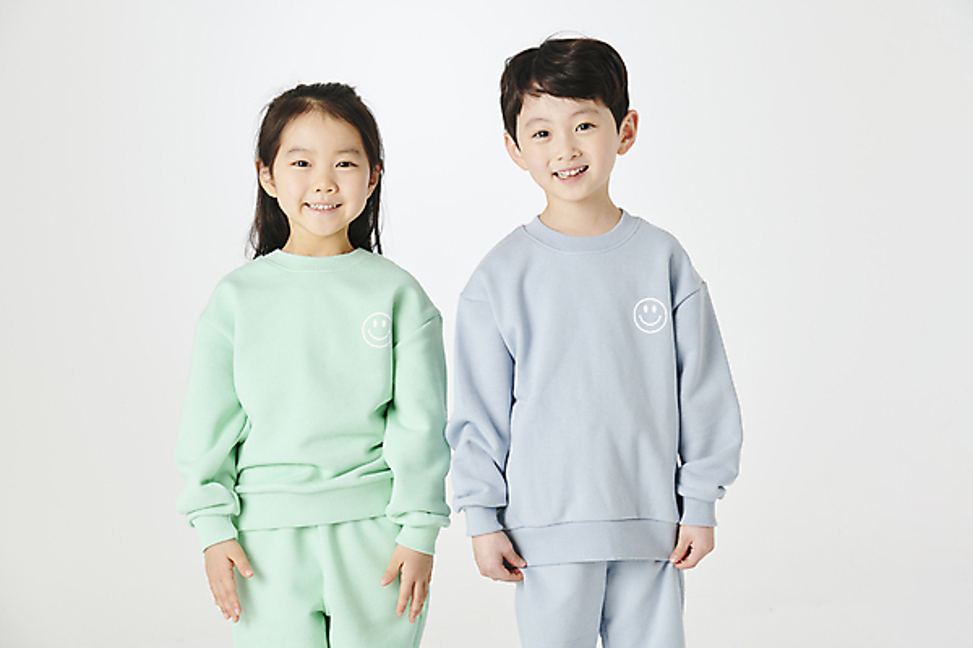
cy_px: 324
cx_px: 486
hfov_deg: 17.6
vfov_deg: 11.8
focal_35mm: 116
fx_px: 3135
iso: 160
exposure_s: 1/125
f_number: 8
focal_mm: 116
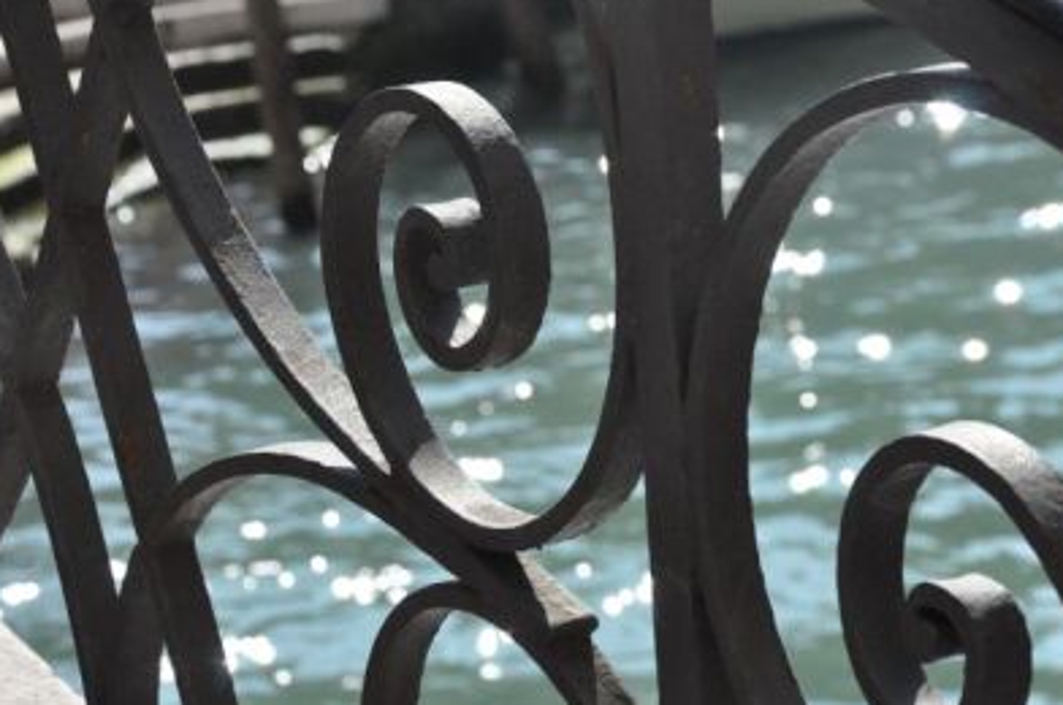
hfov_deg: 13.4
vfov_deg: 8.9
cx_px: 651
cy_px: 431
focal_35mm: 153
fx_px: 4510
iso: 1600
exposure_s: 1/2500
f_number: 10
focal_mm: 80
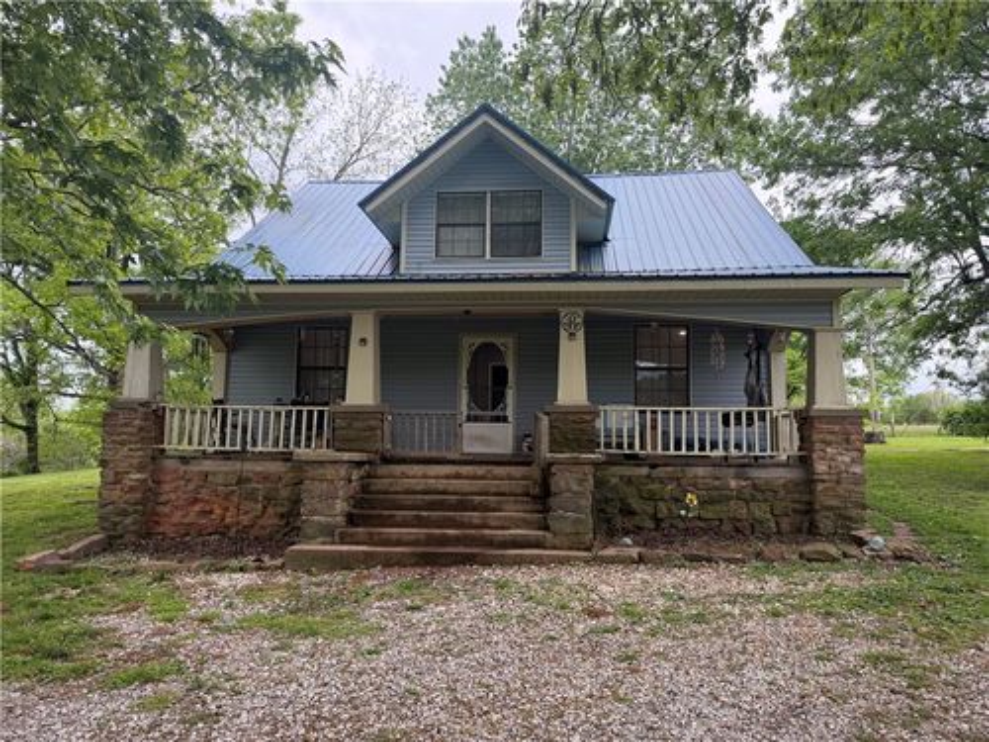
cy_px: 371
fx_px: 686
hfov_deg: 71.6
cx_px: 494
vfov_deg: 56.8
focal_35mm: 24
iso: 80
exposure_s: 1/270
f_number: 1.78
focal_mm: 6.76
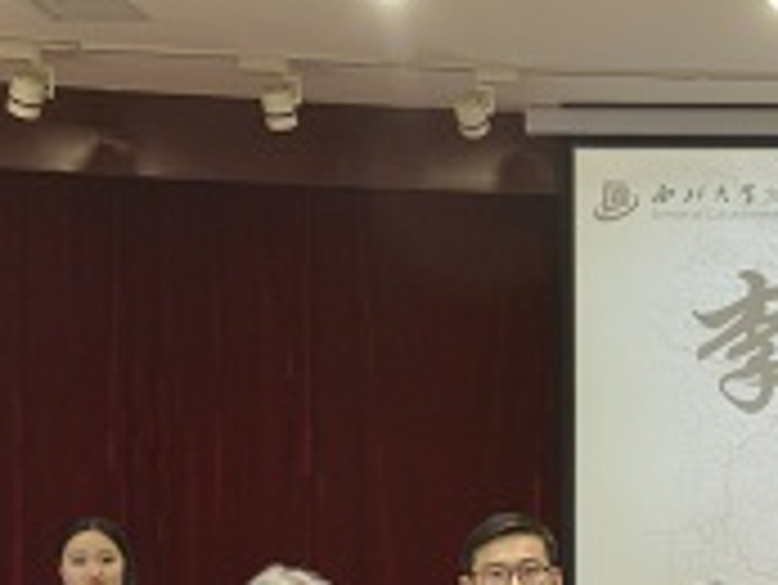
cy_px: 662
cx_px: 985
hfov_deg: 22.1
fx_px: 1799
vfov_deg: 17.7
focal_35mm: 80
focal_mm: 24
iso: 3200
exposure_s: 1/125
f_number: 5
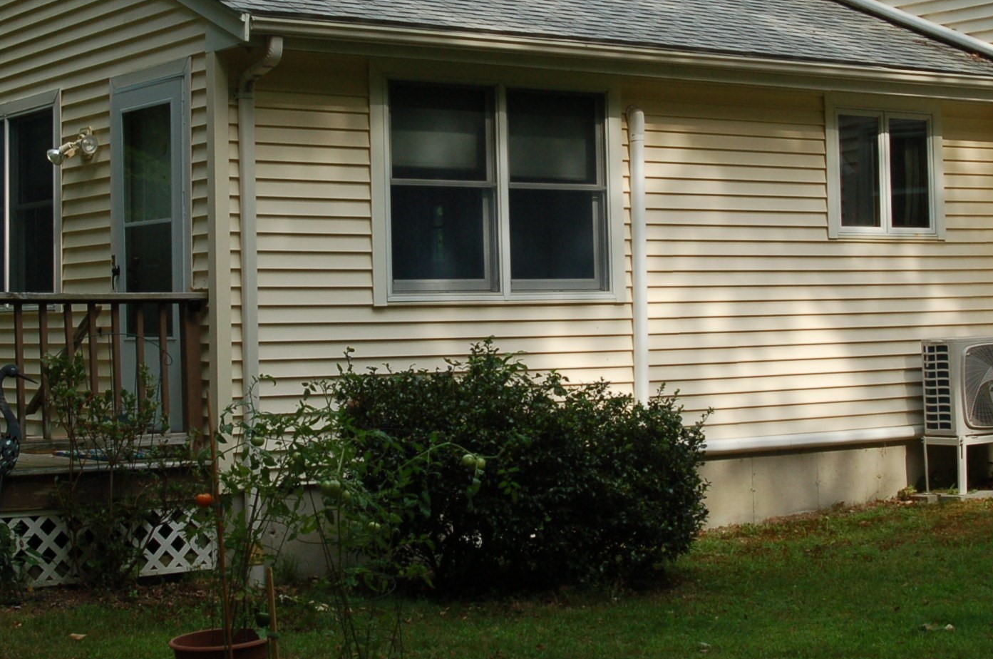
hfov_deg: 29.7
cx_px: 519
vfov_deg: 19.8
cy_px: 170
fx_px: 1873
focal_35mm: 68
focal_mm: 28
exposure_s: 1/320
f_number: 9
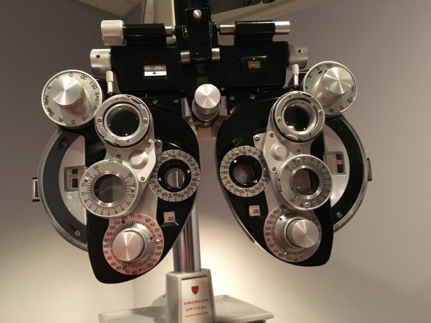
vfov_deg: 48.2
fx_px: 361
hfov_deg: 61.7
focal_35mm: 29
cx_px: 216
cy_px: 162
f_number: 2.2
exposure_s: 1/15
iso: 320
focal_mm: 4.15
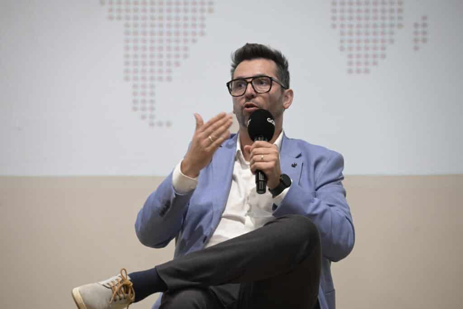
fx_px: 1543
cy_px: 154
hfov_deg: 17.1
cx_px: 232
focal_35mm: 120
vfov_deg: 11.4
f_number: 4
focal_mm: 120
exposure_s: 1/160
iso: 2200
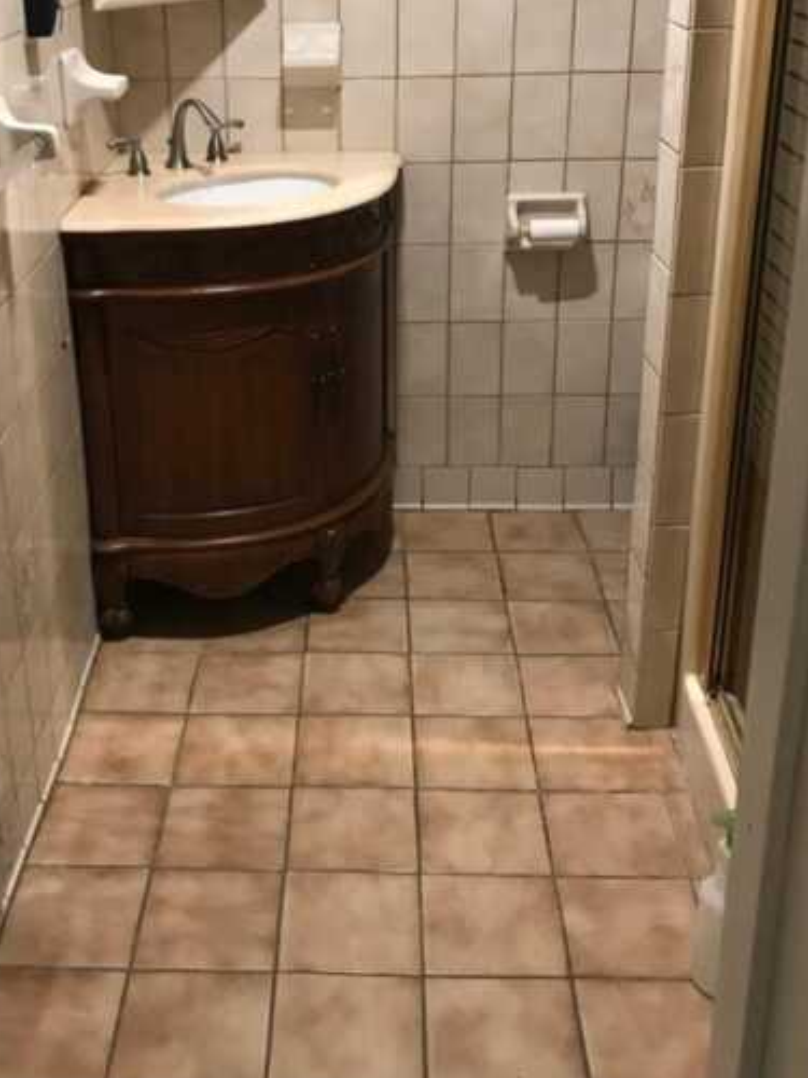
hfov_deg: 33.5
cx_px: 310
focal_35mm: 43
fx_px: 1338
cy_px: 410
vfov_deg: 43.5
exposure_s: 1/15
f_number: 1.8
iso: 50
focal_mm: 3.99
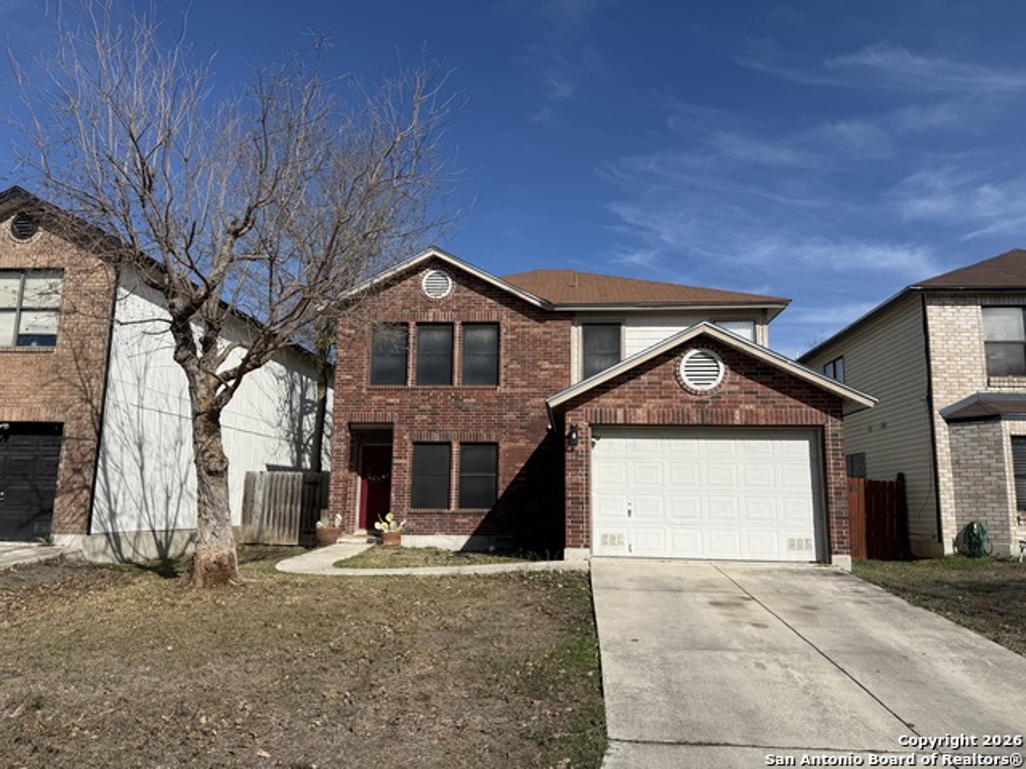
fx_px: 711
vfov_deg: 56.8
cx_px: 513
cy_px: 384
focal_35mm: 24
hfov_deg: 71.6
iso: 80
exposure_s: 1/8130
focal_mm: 6.76
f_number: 1.78
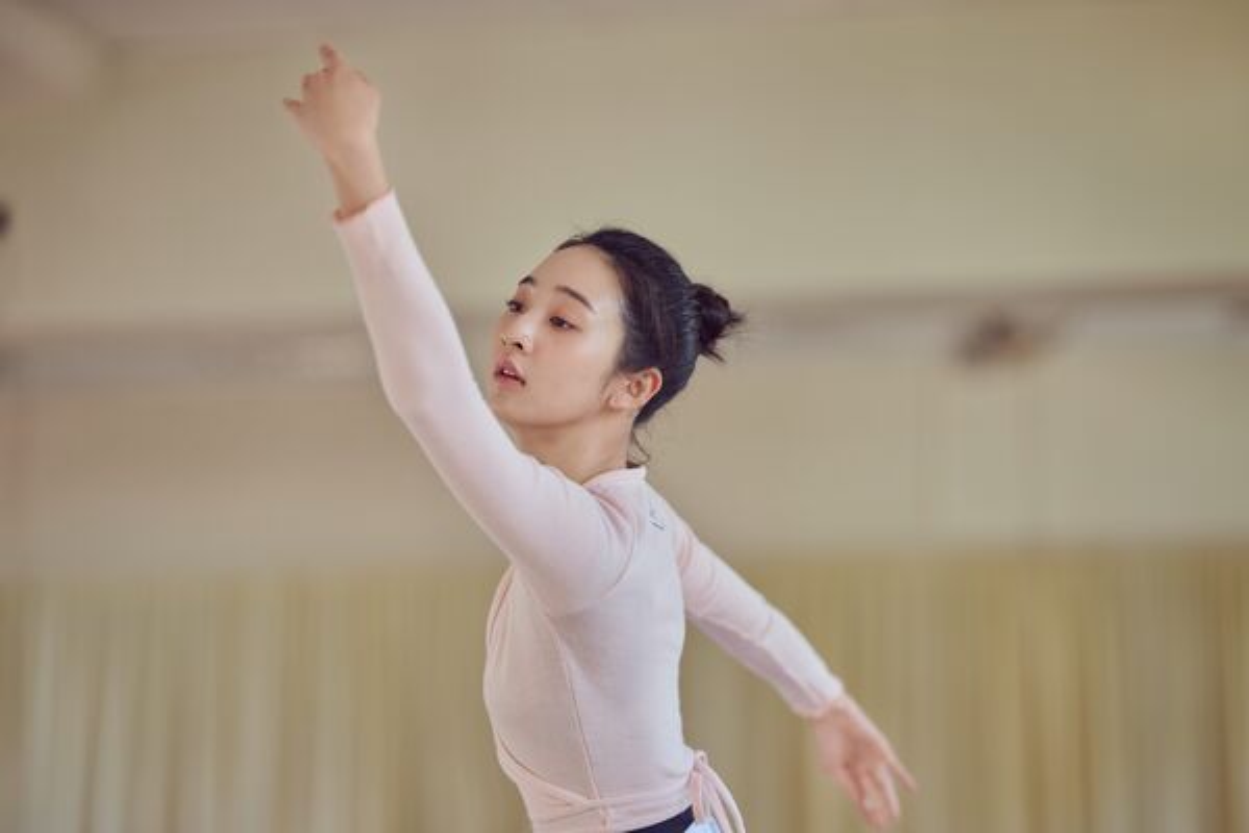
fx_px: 3643
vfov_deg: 13.0
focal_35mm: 105
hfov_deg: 19.5
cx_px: 624
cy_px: 416
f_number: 1.6
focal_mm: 105
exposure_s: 1/320
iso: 320
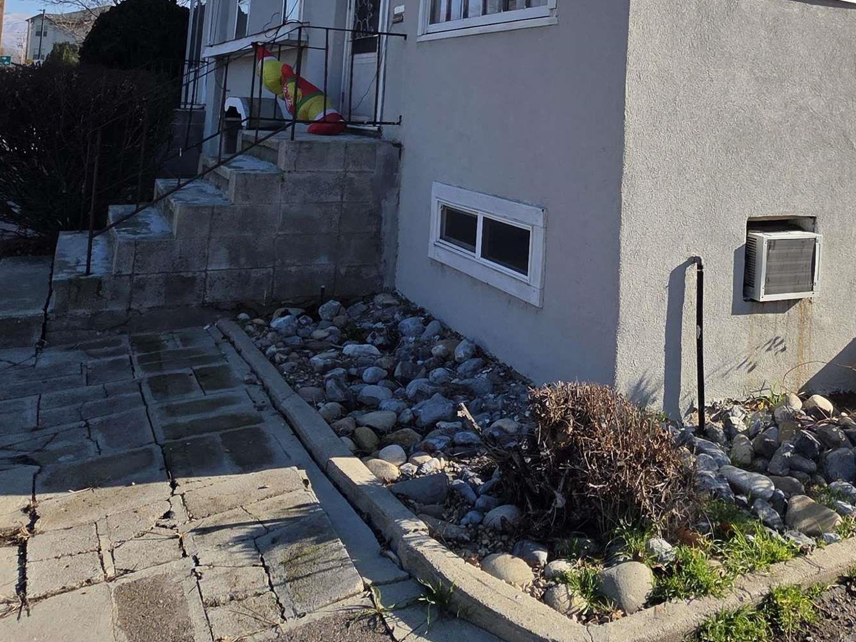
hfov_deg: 58.8
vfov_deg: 42.4
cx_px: 560
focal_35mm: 30
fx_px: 742
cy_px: 48
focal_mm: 2.2
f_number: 1.9
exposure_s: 1/2321
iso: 40
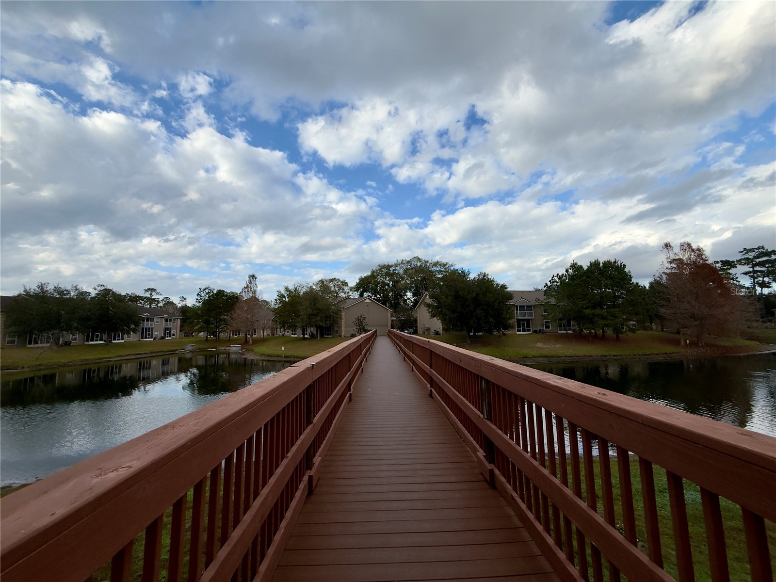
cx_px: 388
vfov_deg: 85.7
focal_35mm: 14
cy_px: 291
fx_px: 314
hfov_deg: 102.1
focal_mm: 2.22
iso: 25
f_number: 2.2
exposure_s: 1/770
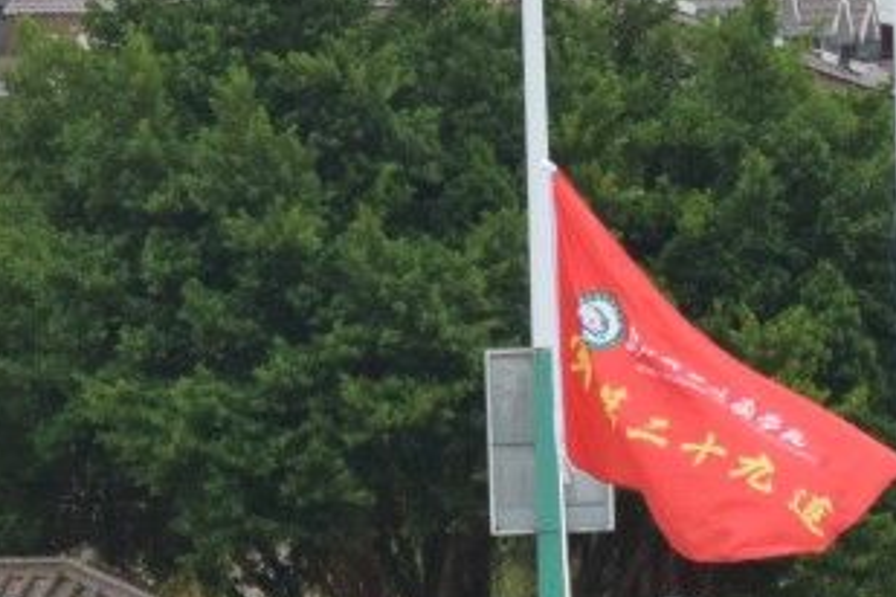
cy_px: 272
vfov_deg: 2.4
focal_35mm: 583
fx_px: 14499
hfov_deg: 3.5
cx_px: -348
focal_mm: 75
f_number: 13
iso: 320
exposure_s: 1/200
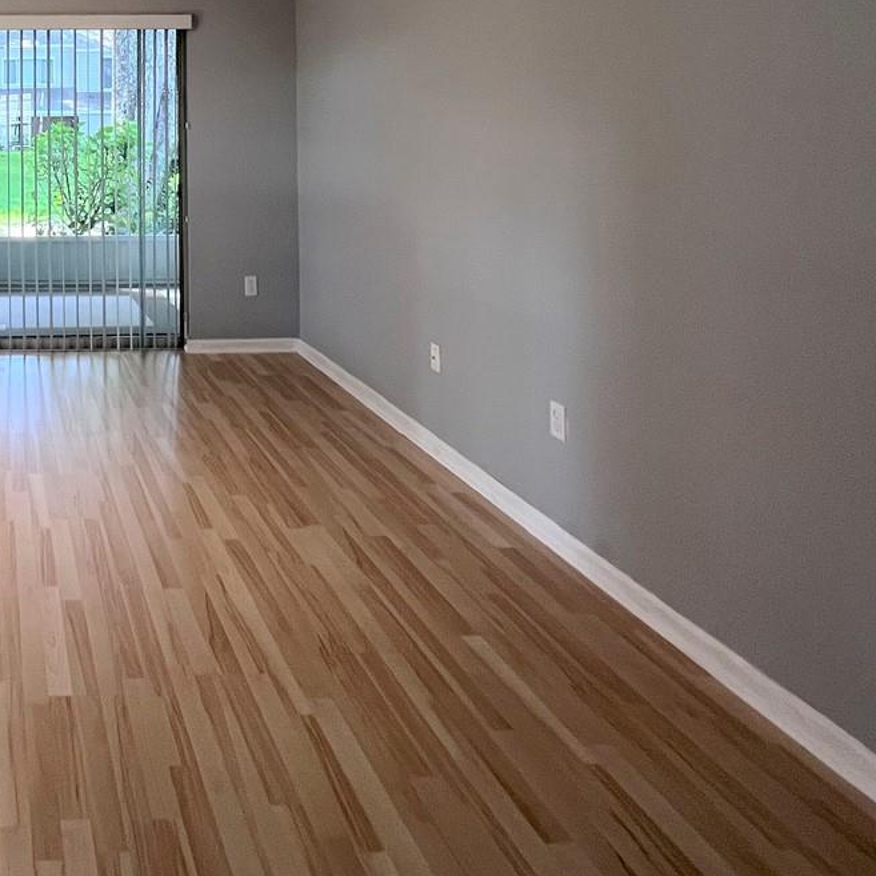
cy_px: 109
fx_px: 802
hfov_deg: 47.6
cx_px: 1
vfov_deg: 51.5
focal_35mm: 28
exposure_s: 1/120
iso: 200
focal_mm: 1.57
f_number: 1.8
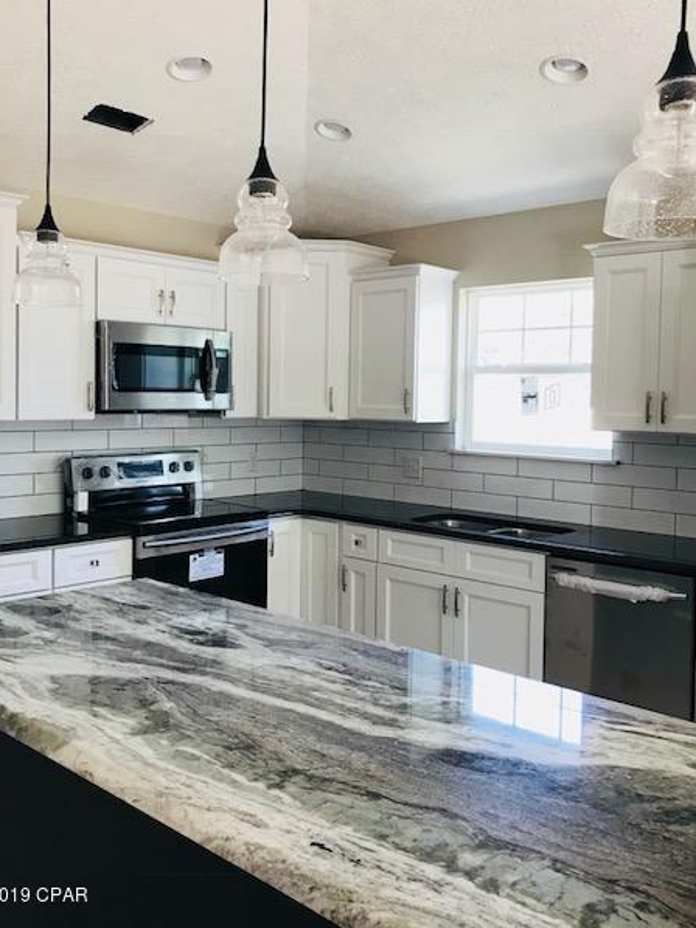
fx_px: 804
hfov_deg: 46.8
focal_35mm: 30
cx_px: 337
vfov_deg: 59.9
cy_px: 435
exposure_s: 1/30
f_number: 1.8
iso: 32
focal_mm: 3.99
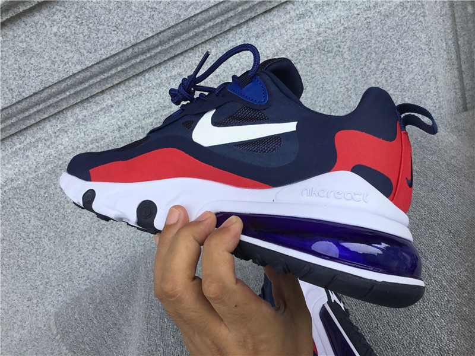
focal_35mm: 31
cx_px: 238
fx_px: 425
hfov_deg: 58.4
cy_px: 178
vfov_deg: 45.4
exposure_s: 1/506
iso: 25
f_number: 2.4
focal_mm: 3.3
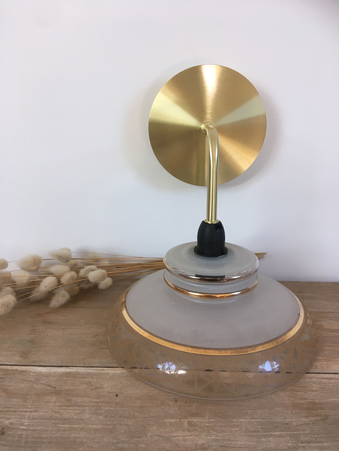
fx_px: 379
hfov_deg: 48.2
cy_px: 226
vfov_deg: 61.7
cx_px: 170
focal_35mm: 29
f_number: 2.2
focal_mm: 4.15
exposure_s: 1/33
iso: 25
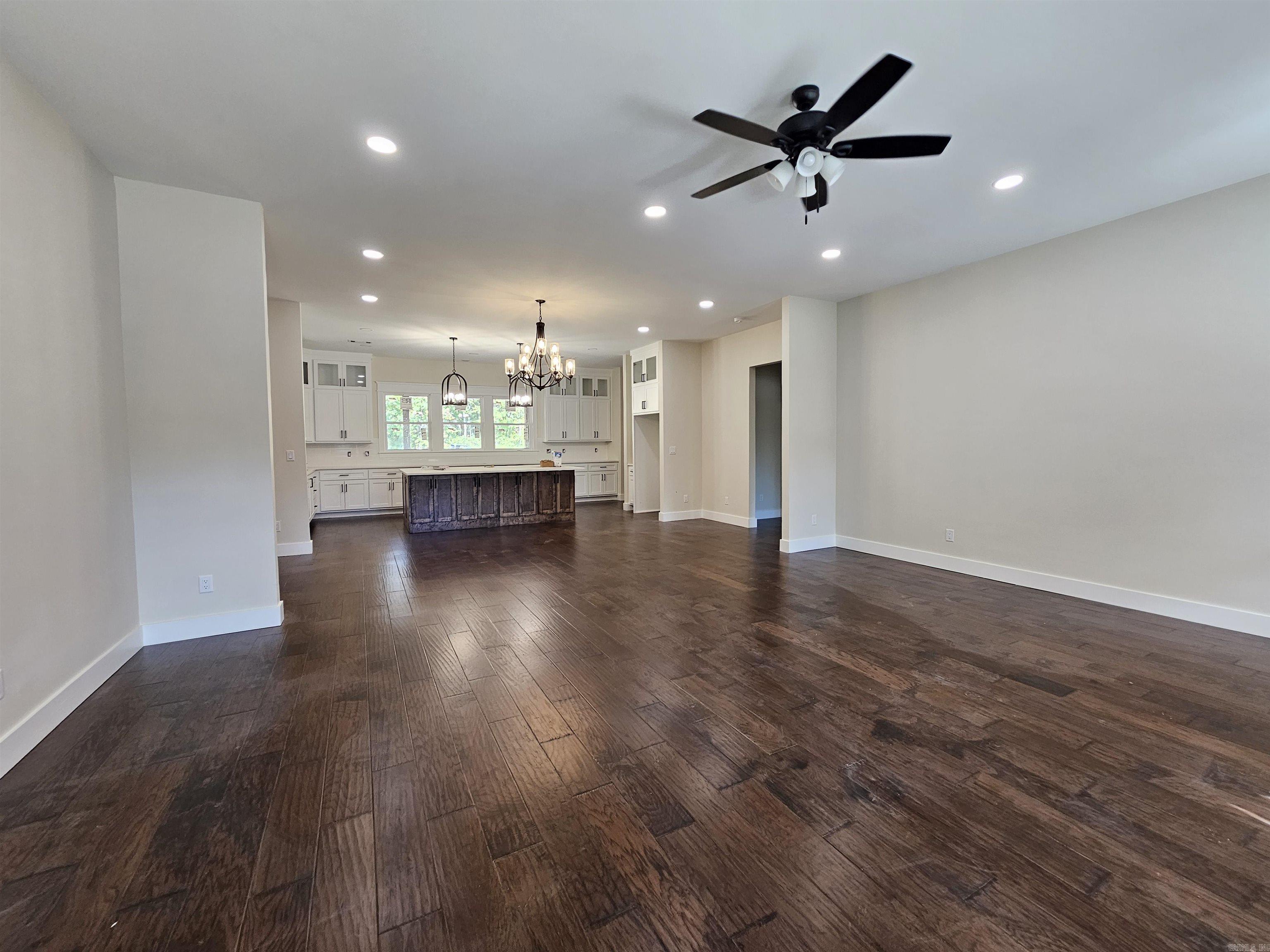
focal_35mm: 13
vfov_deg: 89.9
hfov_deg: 106.2
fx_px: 477
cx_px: 635
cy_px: 476
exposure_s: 1/60
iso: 125
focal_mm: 2.2
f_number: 2.2
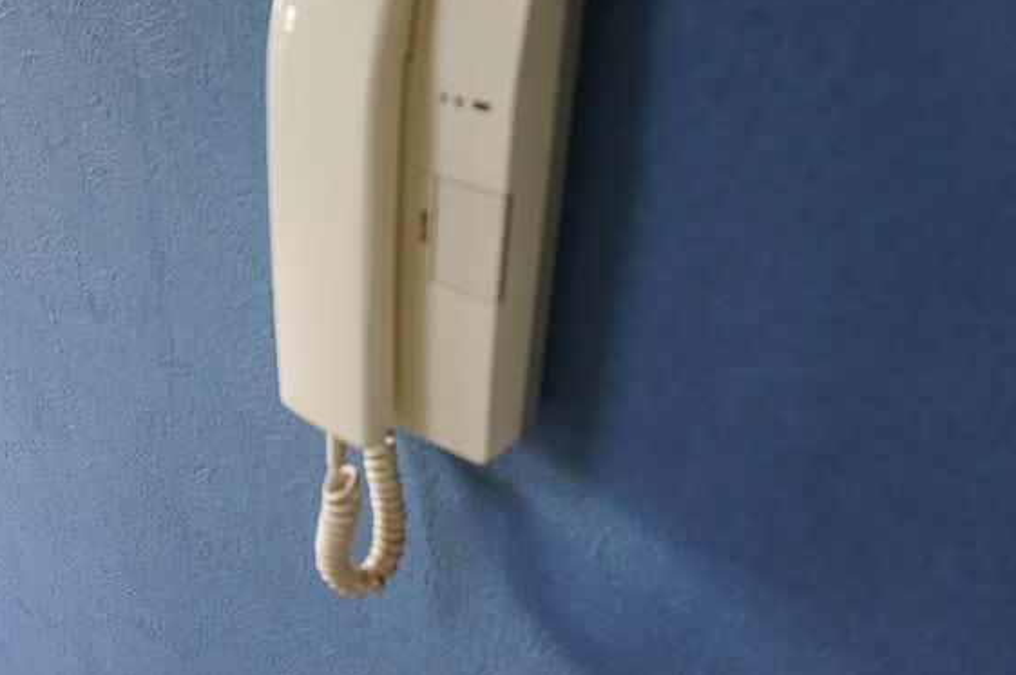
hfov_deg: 59.6
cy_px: 253
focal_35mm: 31
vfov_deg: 41.9
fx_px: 874
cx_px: 387
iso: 1000
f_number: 4
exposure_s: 1/160
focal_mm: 16
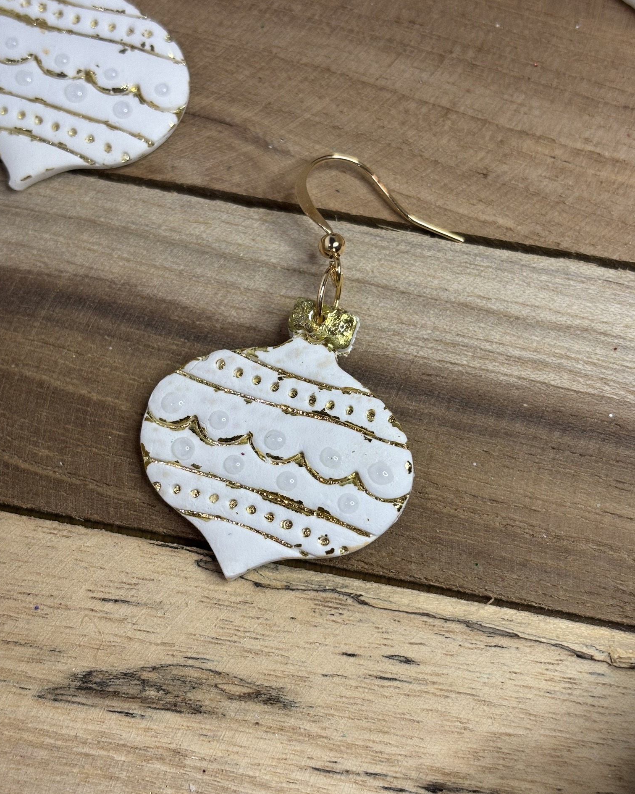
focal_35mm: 55
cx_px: 320
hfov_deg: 27.6
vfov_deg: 34.1
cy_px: 416
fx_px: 1292
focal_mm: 5.96
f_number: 1.6
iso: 40
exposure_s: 1/50
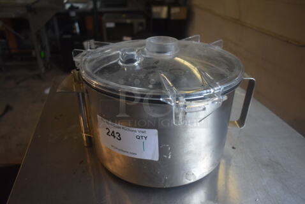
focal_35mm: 27
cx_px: 152
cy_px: 102
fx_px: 229
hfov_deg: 67.3
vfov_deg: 48.1
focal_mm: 18
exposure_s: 1/250
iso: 720
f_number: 3.5
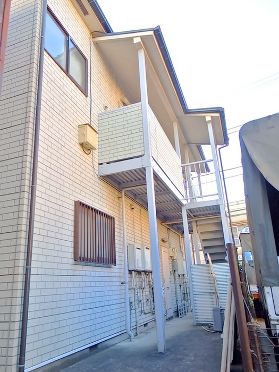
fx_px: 269
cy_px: 186
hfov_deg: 54.9
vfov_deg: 69.4
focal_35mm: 25
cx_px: 140
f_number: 3
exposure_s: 1/80
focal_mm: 4.5
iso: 100
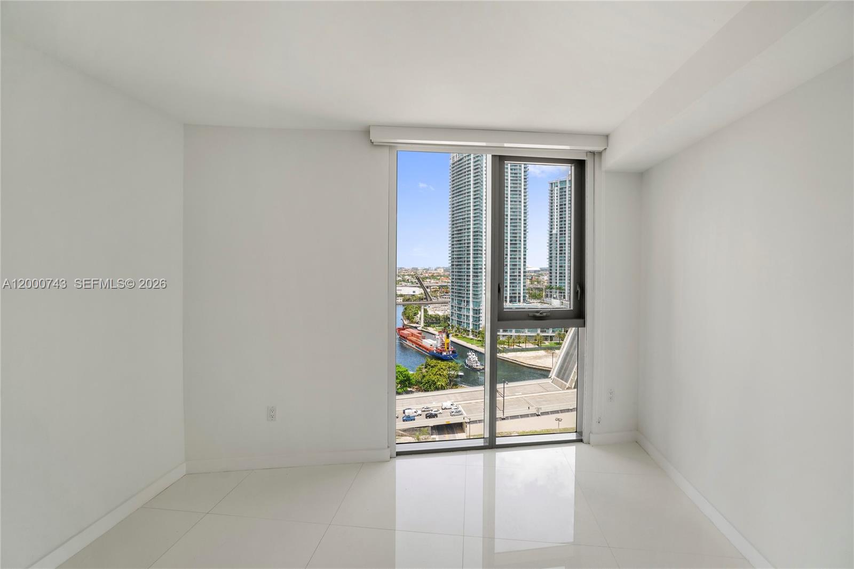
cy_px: 284
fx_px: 379
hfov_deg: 96.7
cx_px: 427
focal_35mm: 16
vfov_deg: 73.7
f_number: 6.3
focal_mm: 16
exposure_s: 1/10
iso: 100
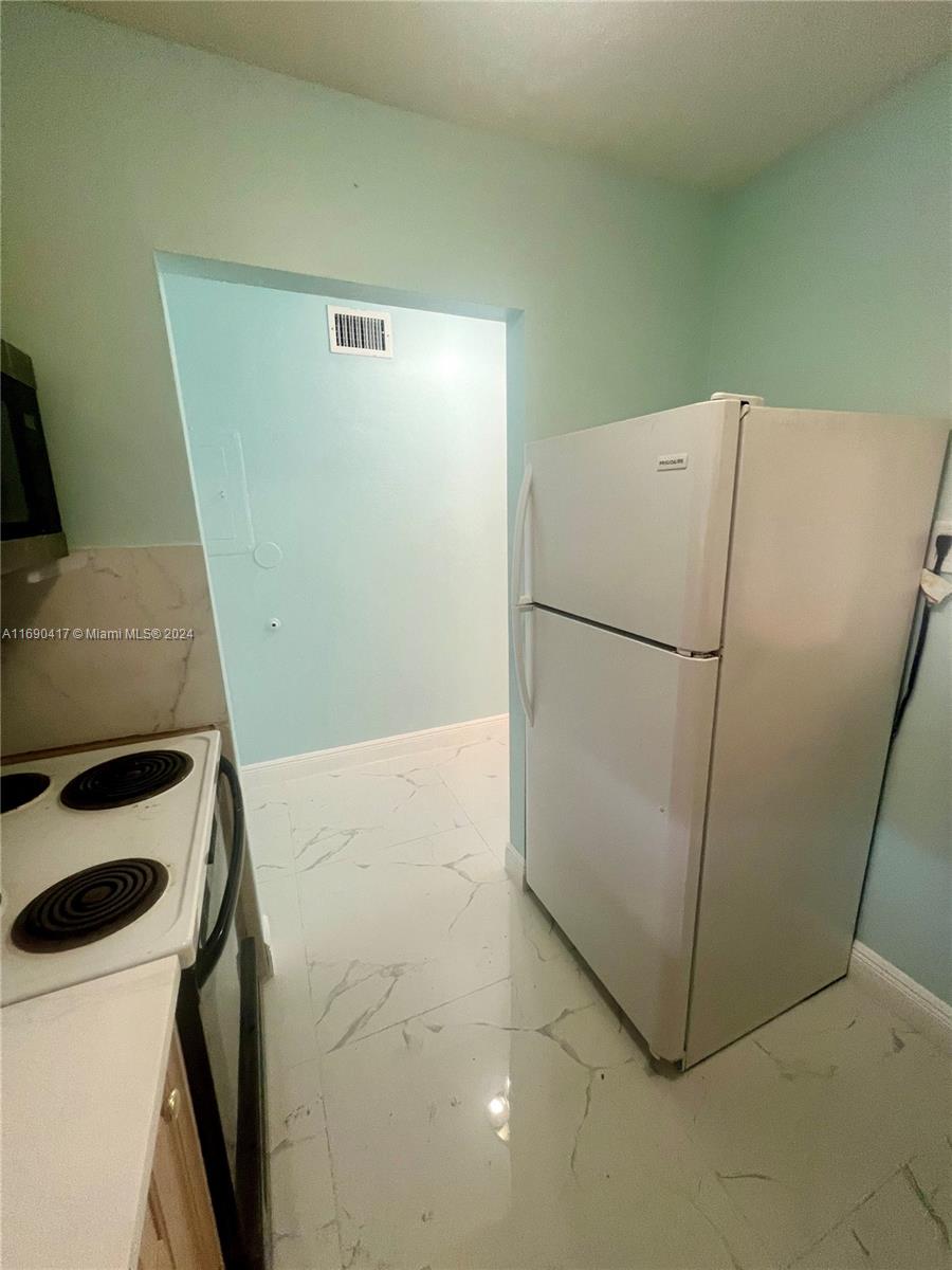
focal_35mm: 13
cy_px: 635
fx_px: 477
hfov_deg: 89.9
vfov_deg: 106.2
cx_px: 476
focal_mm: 1.57
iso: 160
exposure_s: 1/120
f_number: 1.8
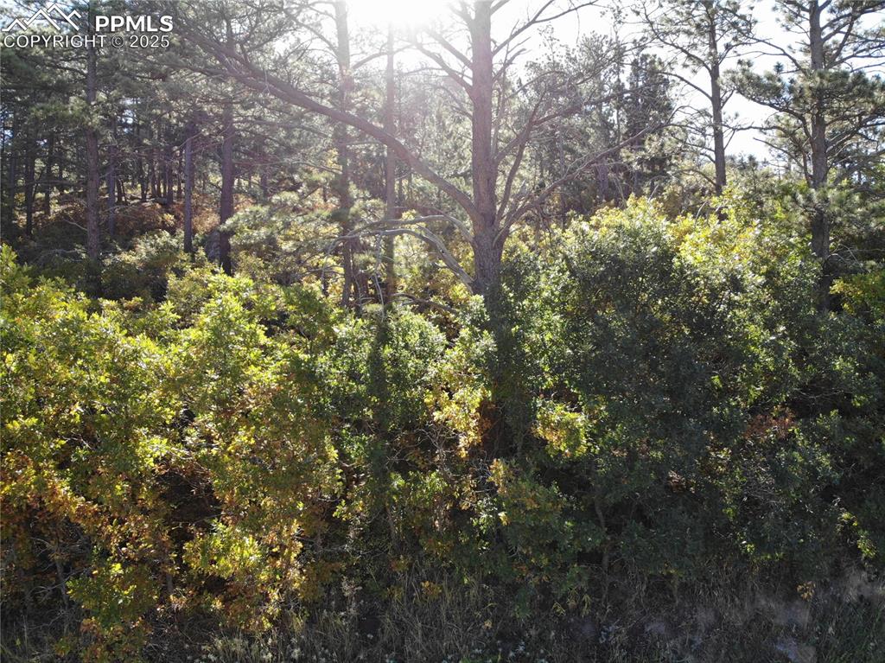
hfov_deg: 71.6
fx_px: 613
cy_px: 332
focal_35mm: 24
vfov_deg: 56.8
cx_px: 442
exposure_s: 1/204
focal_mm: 4.5
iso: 104
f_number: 2.8
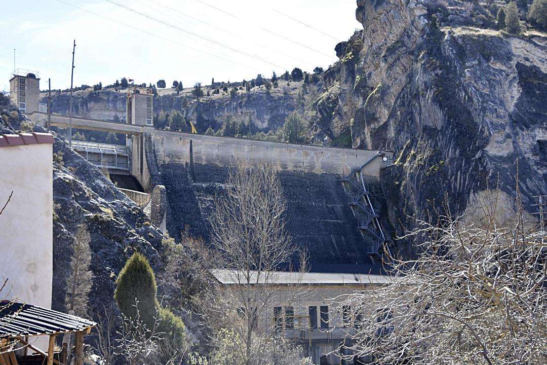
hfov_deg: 37.9
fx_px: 798
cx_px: 274
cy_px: 182
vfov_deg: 25.8
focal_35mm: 52
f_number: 8
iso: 100
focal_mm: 35
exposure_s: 1/100
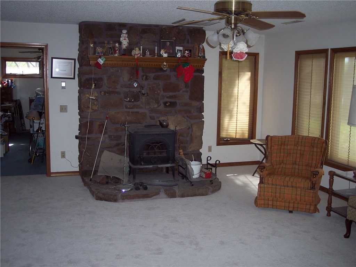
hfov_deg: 47.9
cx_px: 178
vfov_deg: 36.8
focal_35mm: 39
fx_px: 401
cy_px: 134
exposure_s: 1/60
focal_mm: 8
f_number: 2.8
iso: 100
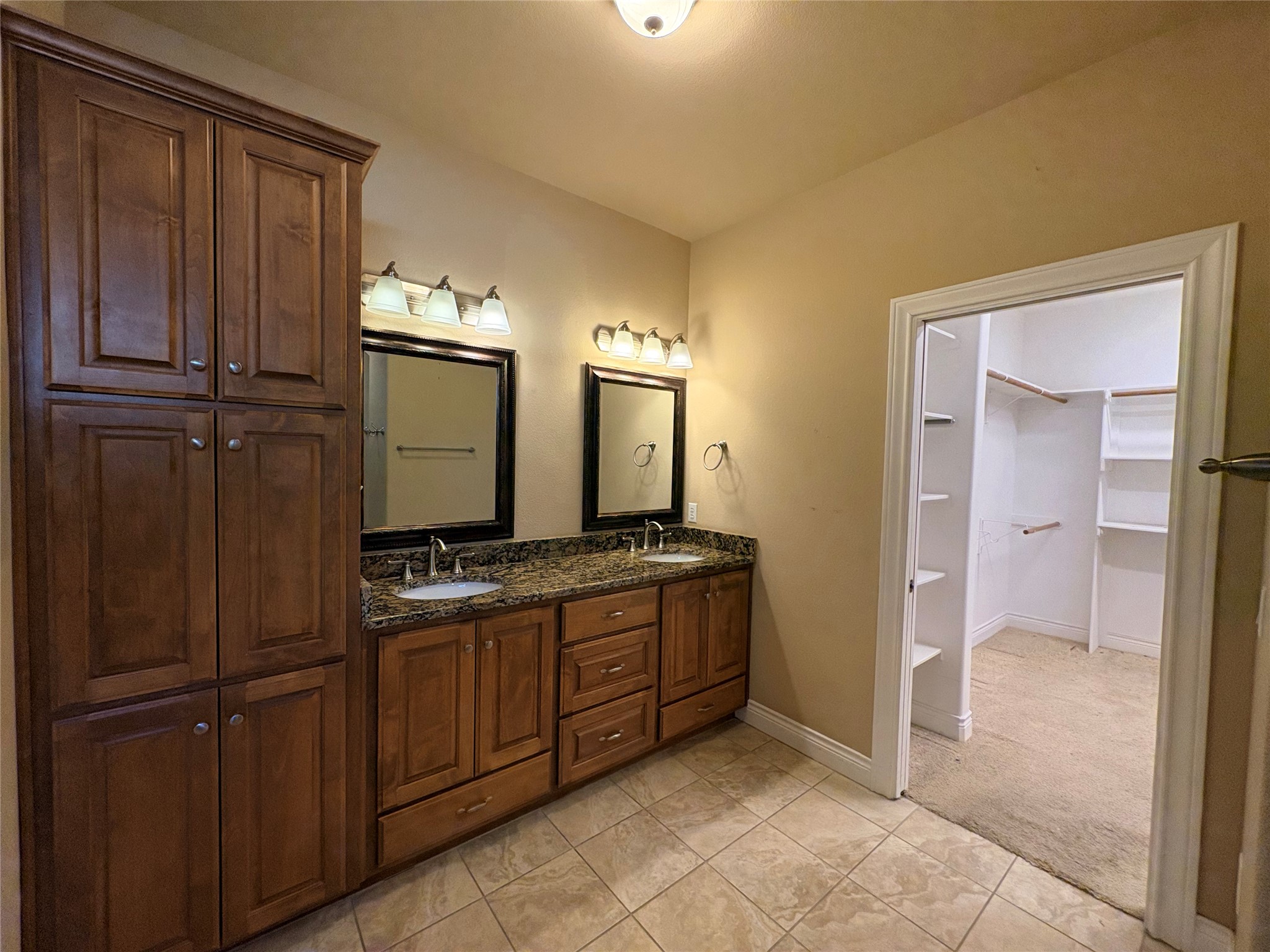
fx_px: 514
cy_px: 476
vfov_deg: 85.7
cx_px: 635
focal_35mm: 14
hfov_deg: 102.1
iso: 200
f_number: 2.2
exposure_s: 1/120
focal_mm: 2.22
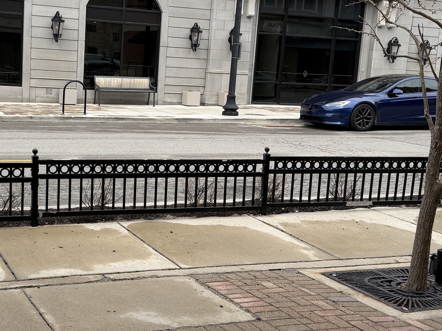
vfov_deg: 26.1
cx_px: 140
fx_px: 715
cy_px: 173
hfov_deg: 34.0
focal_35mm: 56
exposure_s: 1/1770
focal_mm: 6.76
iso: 100
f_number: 1.78
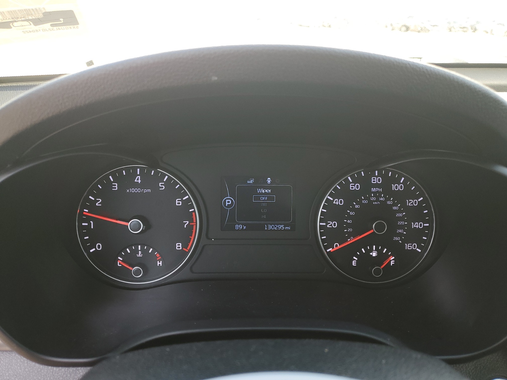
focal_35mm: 26
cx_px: 254
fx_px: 381
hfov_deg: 67.3
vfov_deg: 53.1
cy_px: 190
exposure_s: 1/167
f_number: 1.5
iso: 50
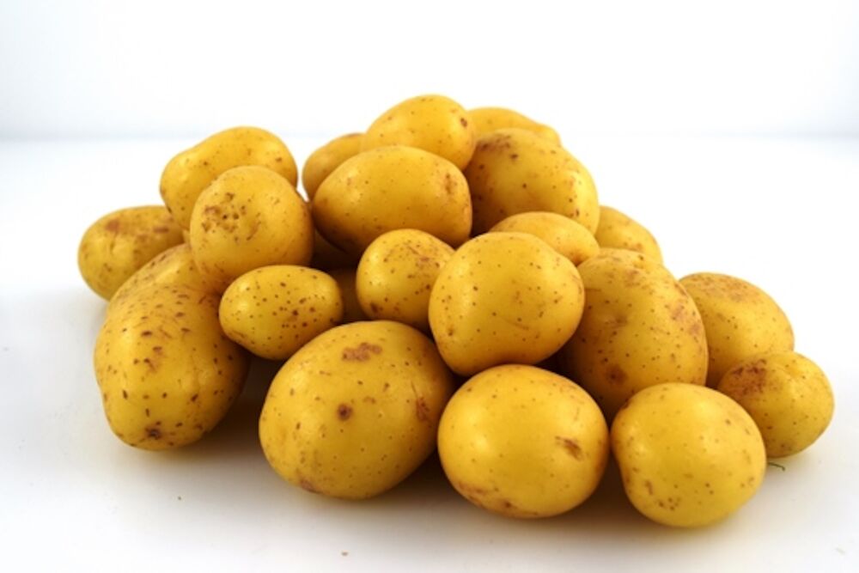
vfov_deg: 34.2
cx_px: 430
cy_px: 286
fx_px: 931
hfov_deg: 49.5
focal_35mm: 39
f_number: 8
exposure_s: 1/160
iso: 400
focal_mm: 26
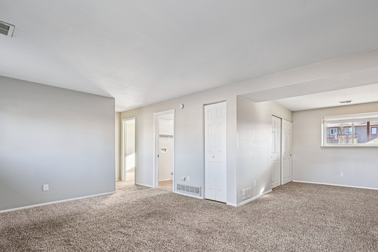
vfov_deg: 67.0
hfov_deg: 89.3
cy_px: 146
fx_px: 189
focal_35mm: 18
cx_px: 218
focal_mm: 14
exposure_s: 1/3.33
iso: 400
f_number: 11
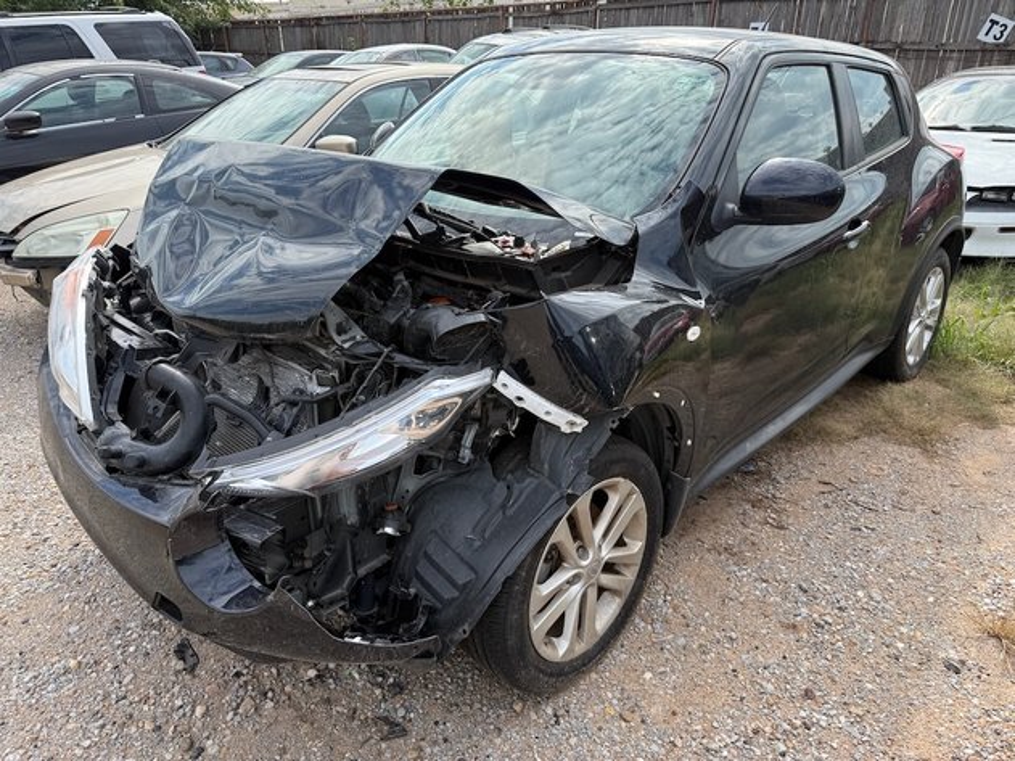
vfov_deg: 56.8
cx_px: 508
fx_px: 704
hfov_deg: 71.6
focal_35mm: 24
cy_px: 380
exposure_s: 1/1812
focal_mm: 6.76
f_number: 1.78
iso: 100
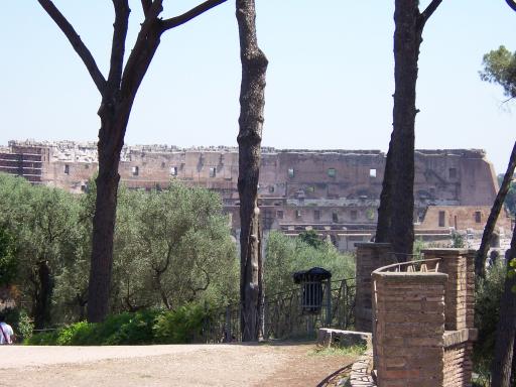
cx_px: 258
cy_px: 194
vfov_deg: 14.8
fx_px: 1491
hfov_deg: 19.6
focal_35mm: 100
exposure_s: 1/250
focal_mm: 16.6
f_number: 4.9
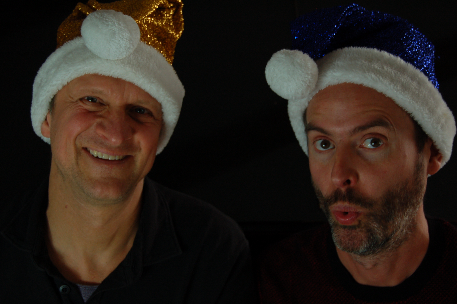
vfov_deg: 22.6
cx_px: 228
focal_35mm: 60
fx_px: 761
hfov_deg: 33.4
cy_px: 152
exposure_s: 1/90
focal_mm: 40
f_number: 5.6
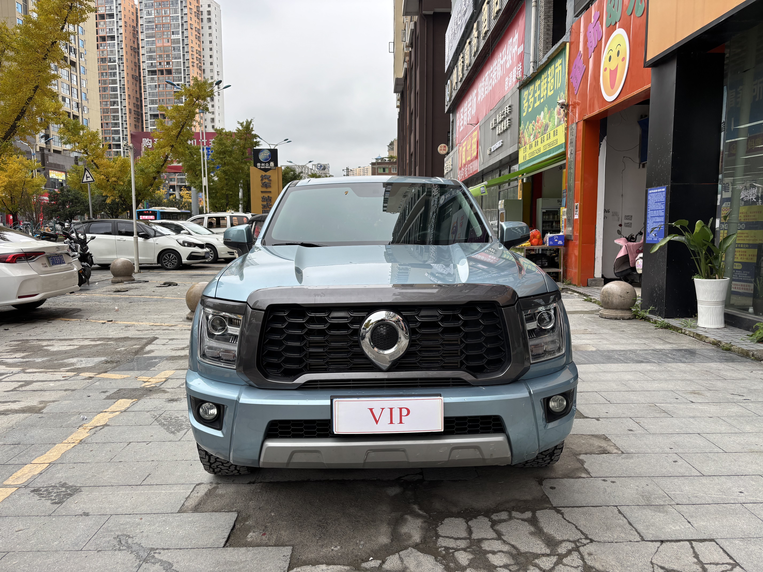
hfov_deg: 67.3
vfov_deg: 53.1
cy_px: 286
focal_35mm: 26
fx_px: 573
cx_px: 382
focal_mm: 5.96
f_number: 1.6
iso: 50
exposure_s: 1/270
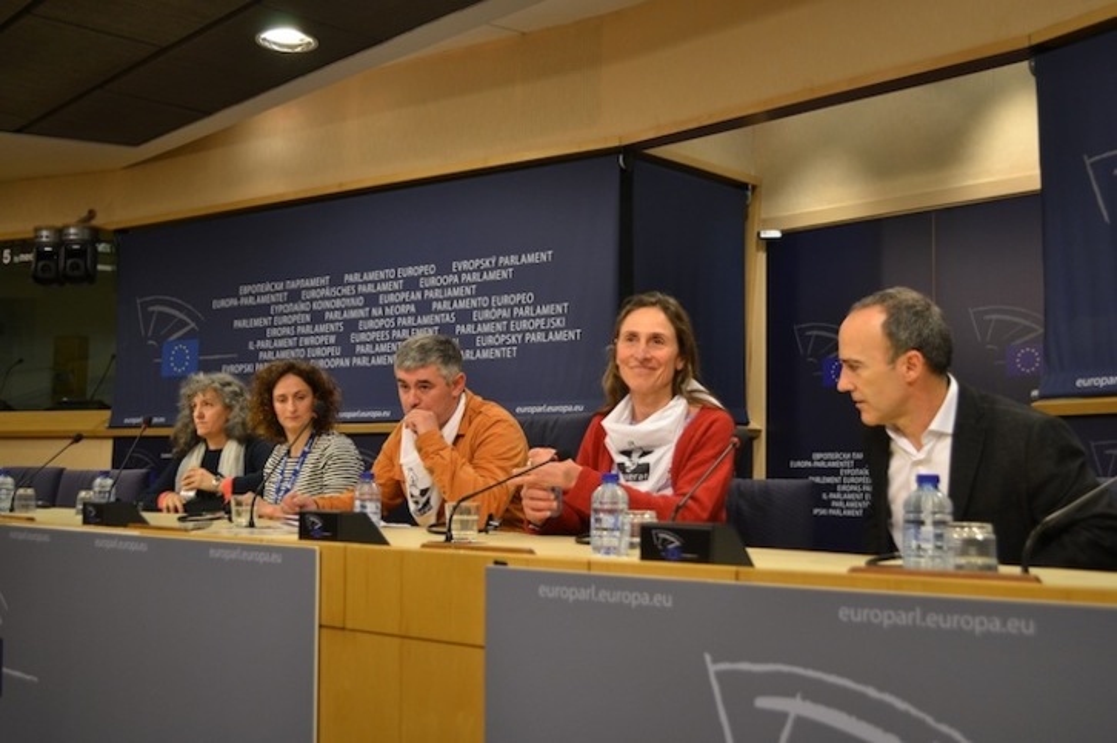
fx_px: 1209
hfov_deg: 49.6
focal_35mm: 39
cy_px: 372
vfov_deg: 34.2
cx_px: 558
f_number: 4.2
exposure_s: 1/60
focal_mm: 26
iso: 500
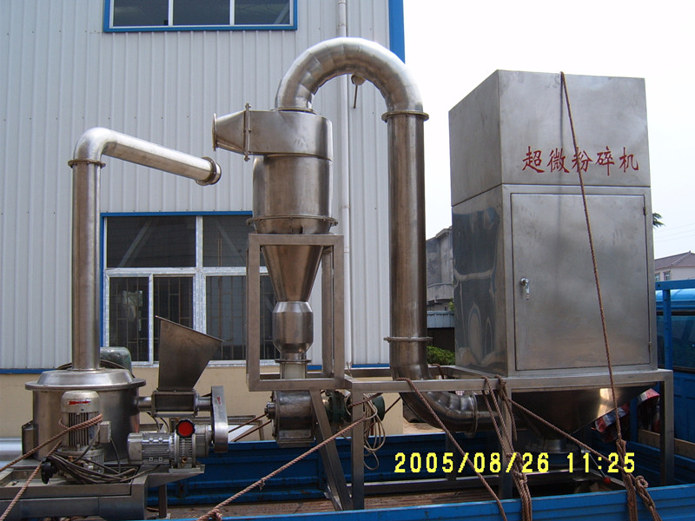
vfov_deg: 38.7
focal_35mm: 37
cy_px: 260
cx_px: 348
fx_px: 743
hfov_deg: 50.1
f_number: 6
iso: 63
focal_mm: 6.2
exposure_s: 1/250
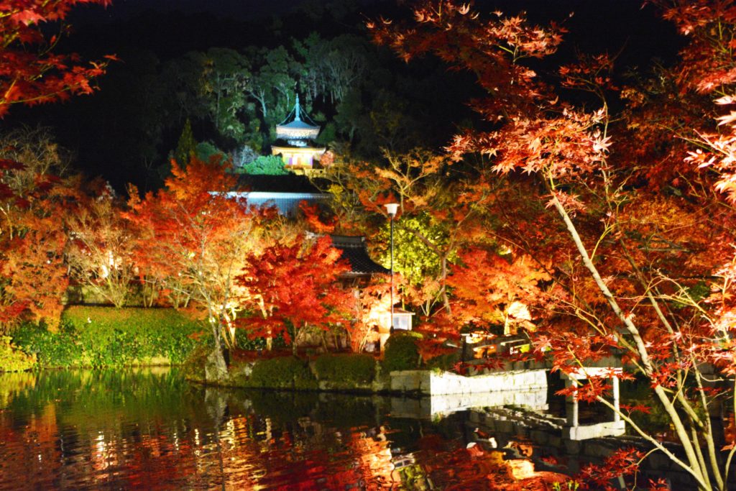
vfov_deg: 35.5
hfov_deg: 51.3
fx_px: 767
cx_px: 368
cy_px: 246
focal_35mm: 38
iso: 3200
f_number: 4
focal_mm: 25
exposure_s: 1/13
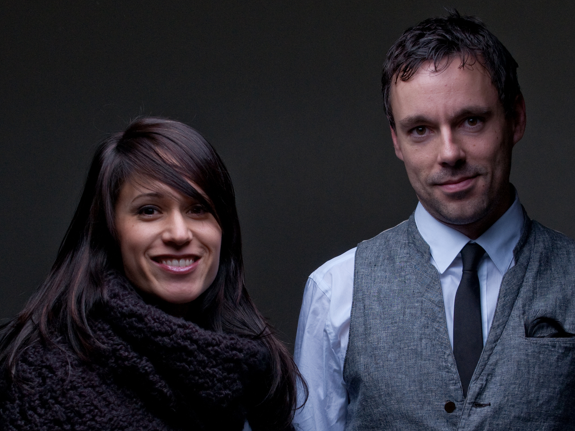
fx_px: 1894
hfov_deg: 17.3
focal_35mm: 114
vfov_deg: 13.0
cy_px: 216
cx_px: 321
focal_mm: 70
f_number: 5
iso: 200
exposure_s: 1/200
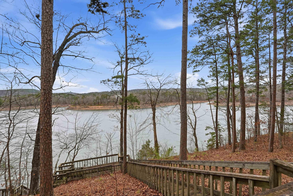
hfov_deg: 96.7
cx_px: 146
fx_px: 130
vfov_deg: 73.8
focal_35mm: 16
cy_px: 98
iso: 100
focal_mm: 16
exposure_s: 1/200
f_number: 8
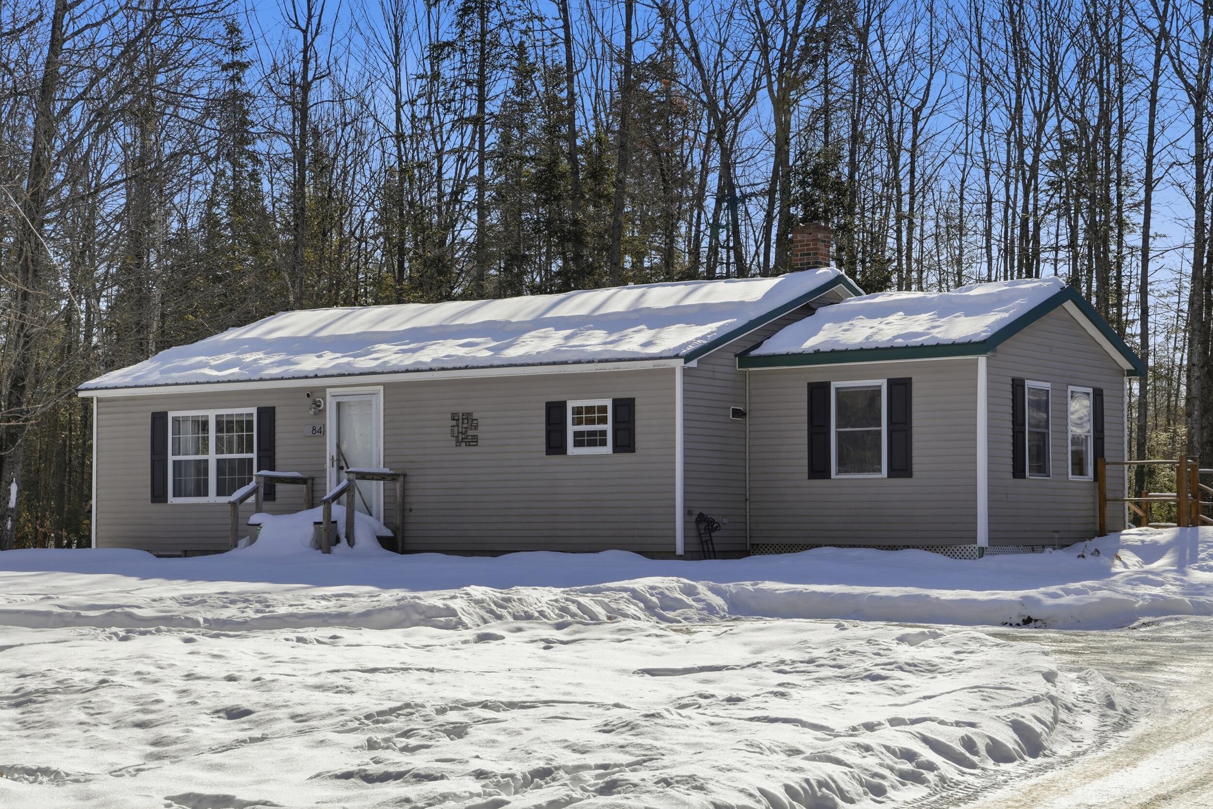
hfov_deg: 31.9
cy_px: 404
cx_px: 606
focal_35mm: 63
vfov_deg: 21.6
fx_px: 2123
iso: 100
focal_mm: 42
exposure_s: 1/4000
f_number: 11
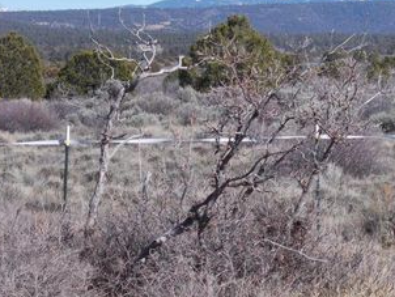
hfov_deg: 9.2
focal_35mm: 215
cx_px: 314
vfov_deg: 6.9
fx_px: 2455
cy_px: 103
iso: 80
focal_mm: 23
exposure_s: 1/250
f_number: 6.5
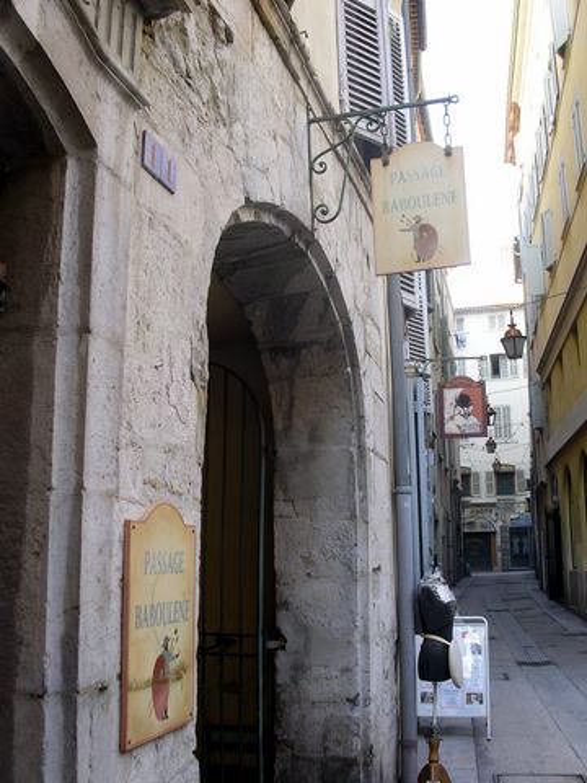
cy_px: 392
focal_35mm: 38
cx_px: 294
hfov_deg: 37.7
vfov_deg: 49.0
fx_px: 859
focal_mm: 7.8
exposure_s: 1/45
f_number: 4
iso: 100
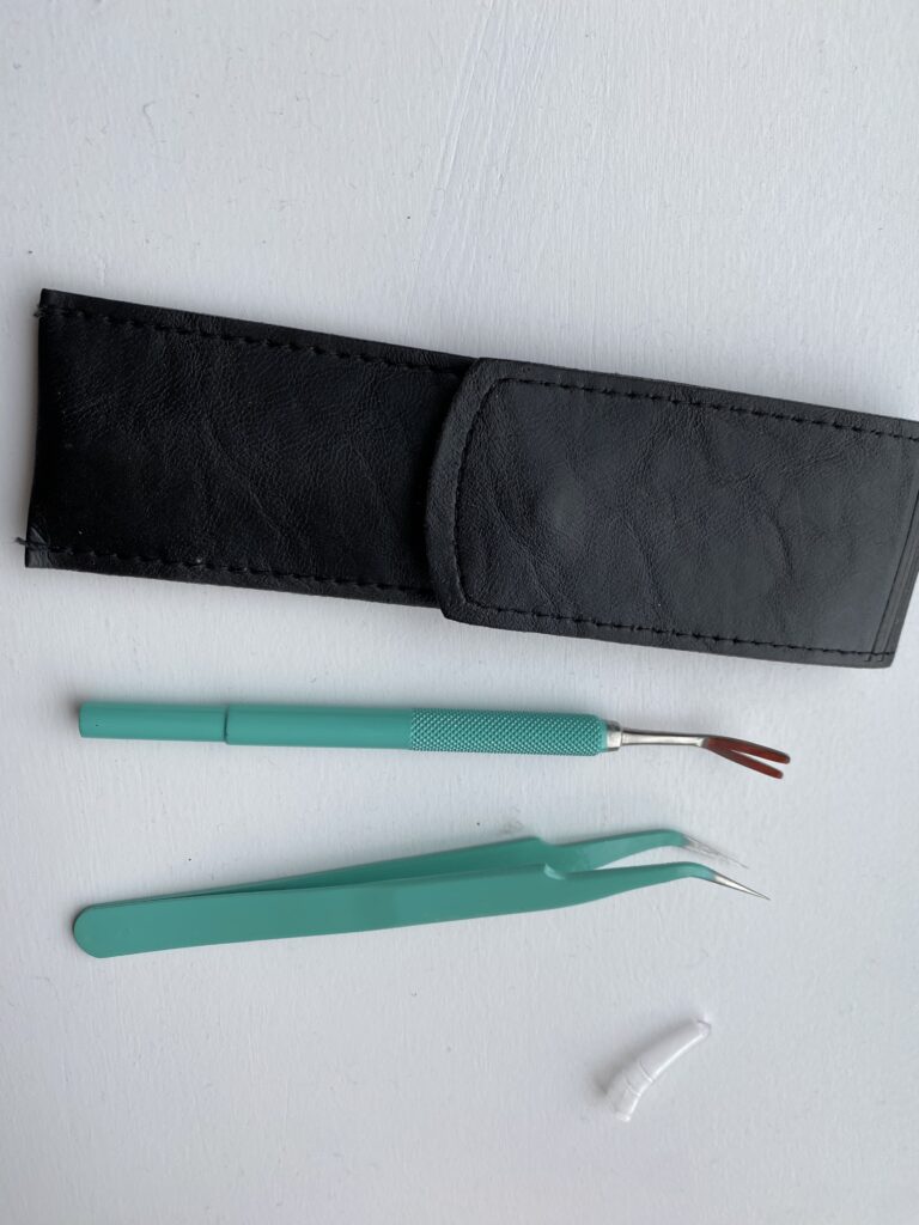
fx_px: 920
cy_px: 612
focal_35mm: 26
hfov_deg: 53.1
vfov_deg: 67.3
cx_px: 460
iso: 32
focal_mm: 4.25
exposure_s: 1/554
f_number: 1.8
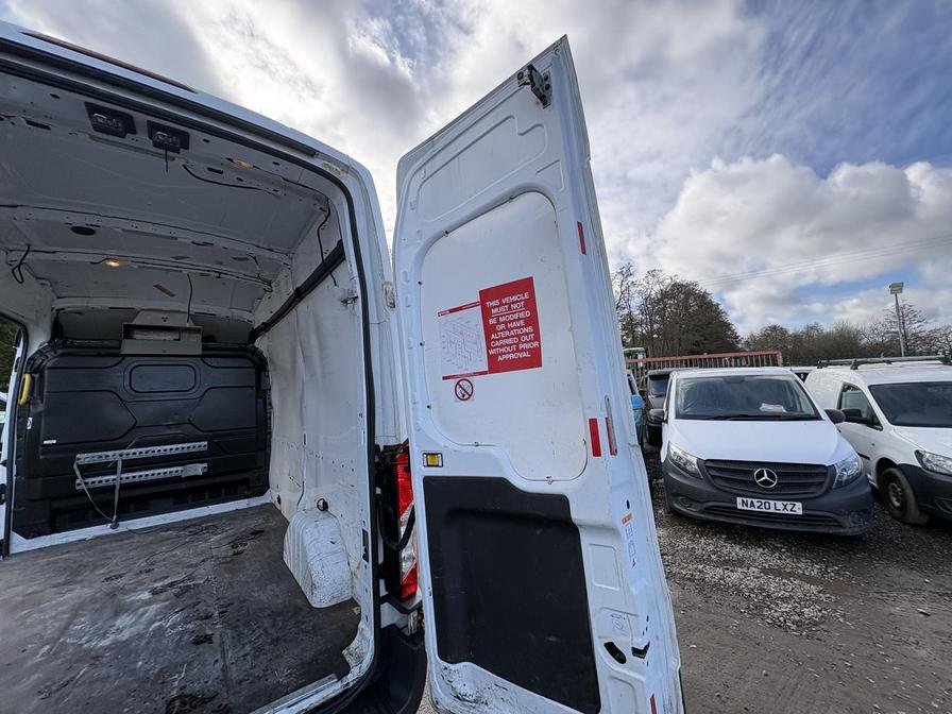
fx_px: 385
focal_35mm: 14
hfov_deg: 102.1
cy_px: 357
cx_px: 476
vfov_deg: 85.7
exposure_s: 1/727
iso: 40
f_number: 2.2
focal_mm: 2.22
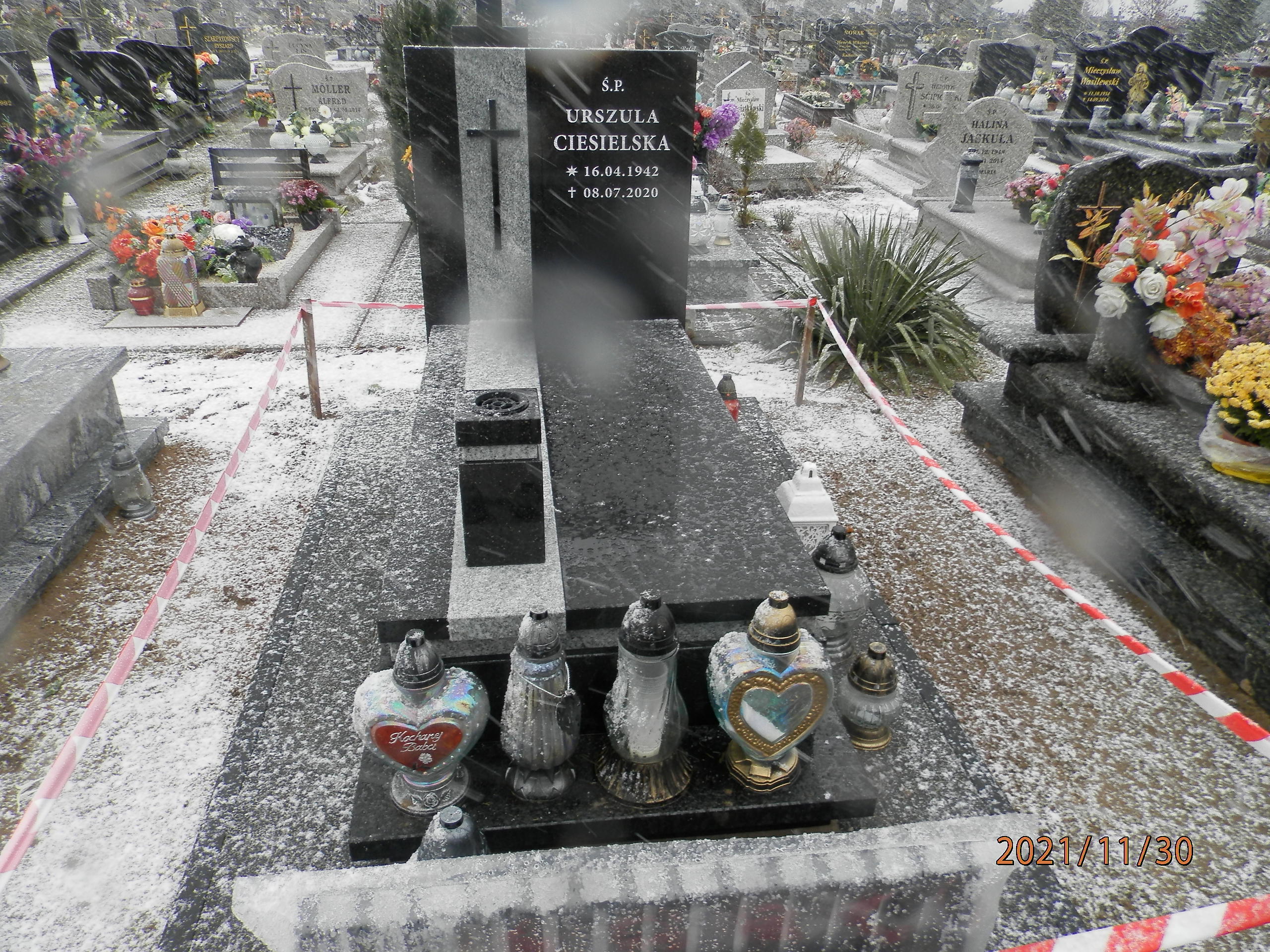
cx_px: 635
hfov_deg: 69.4
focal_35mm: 25
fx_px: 917
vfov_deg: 54.9
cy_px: 476
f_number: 3.1
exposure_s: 1/30
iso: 80
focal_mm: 4.5
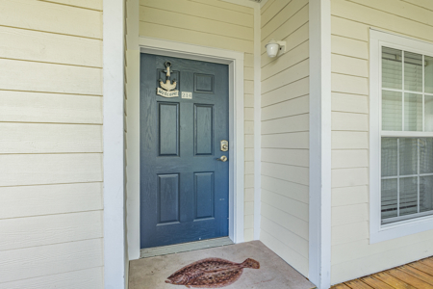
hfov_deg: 95.0
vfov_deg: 72.1
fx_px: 198
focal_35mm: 16
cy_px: 144
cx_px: 216
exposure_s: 1/20
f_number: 9
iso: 100
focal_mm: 11
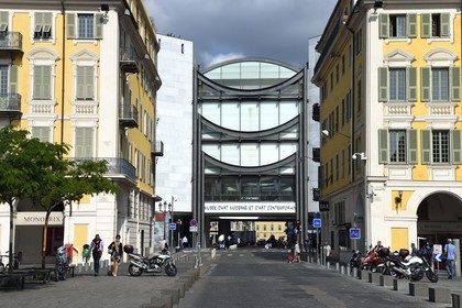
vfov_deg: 22.6
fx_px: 770
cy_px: 154
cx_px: 231
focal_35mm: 60
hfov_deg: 33.4
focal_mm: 60
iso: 200
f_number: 10
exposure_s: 1/500
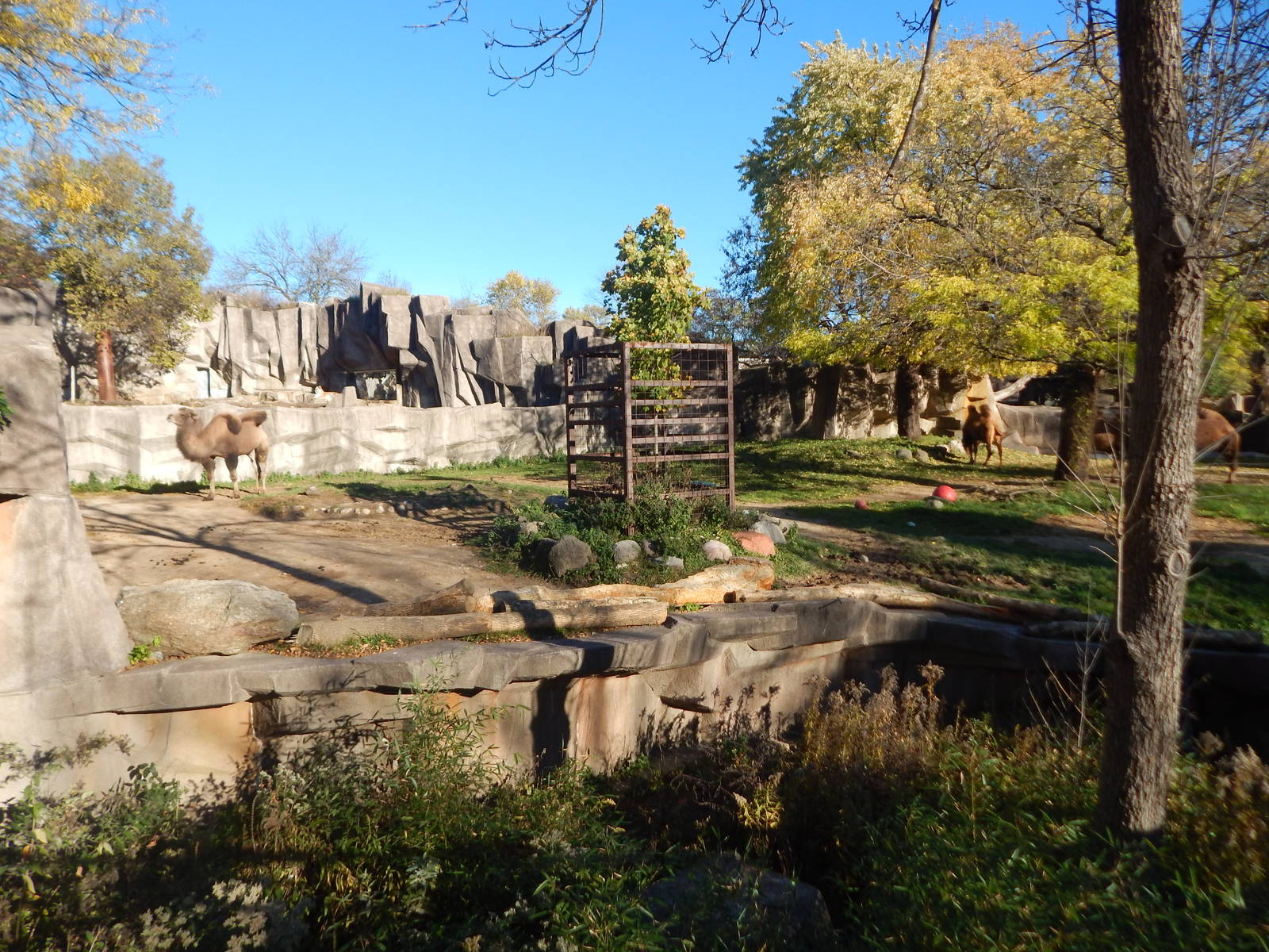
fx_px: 807
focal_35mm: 22
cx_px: 634
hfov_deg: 76.4
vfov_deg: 61.1
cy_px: 476
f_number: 3
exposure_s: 1/1000
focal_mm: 4
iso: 125
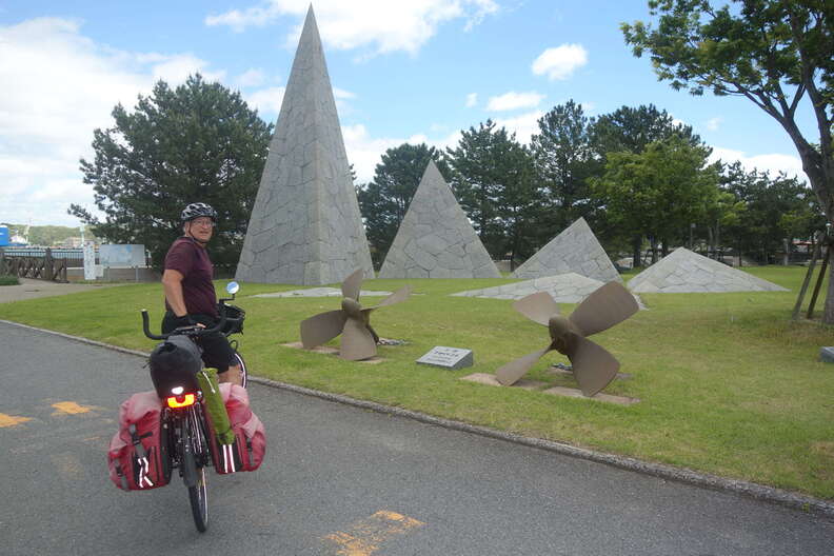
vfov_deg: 46.4
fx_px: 649
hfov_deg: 65.5
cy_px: 278
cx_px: 417
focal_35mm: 28
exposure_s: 1/500
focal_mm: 10.4
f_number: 4
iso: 125
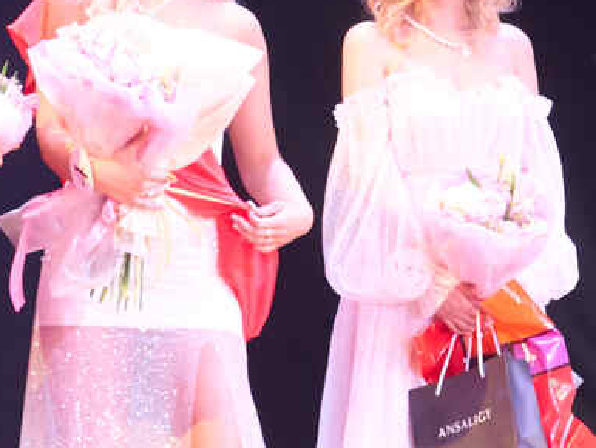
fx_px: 6909
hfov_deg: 4.9
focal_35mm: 401
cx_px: -170
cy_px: -47
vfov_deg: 3.7
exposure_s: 1/160
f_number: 5.6
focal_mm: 84
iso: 1600
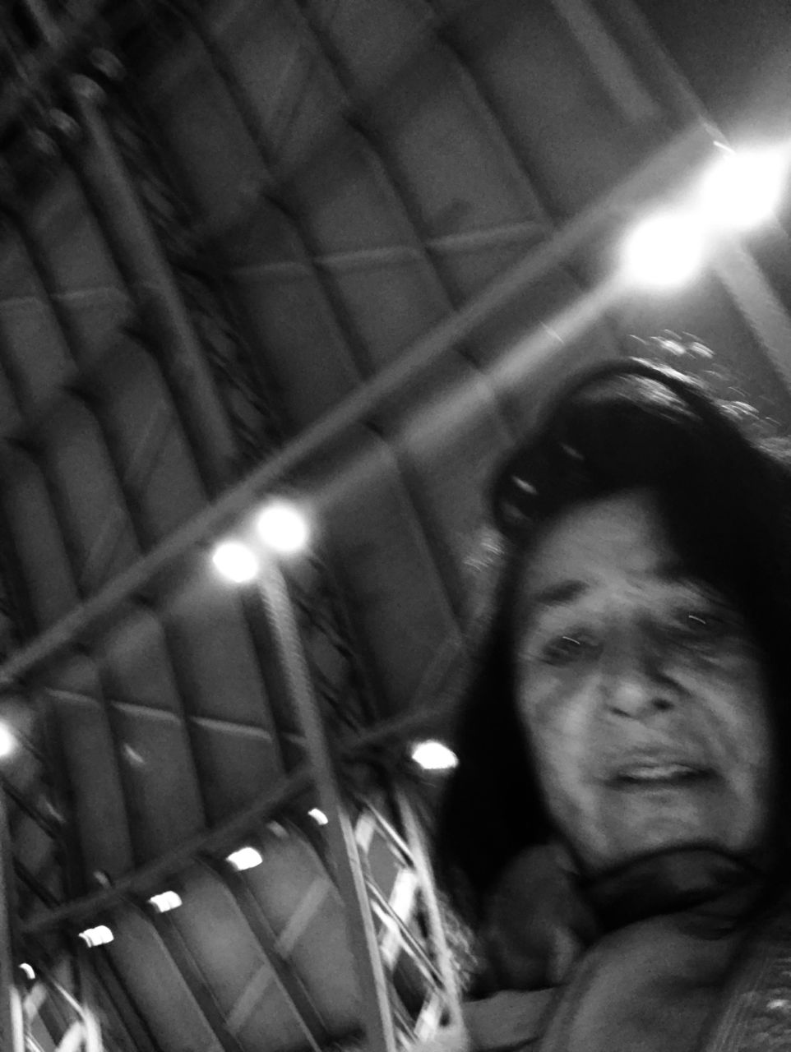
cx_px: 396
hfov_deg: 44.2
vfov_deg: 56.8
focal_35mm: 32
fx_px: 974
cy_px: 526
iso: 160
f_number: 2.2
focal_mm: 2.87
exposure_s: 1/20
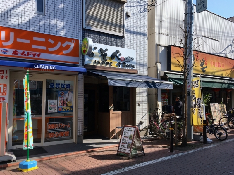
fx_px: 196
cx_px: 117
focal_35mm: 29
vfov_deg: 48.2
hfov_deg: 61.7
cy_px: 88
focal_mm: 4.15
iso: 25
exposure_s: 1/1054
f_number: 2.2
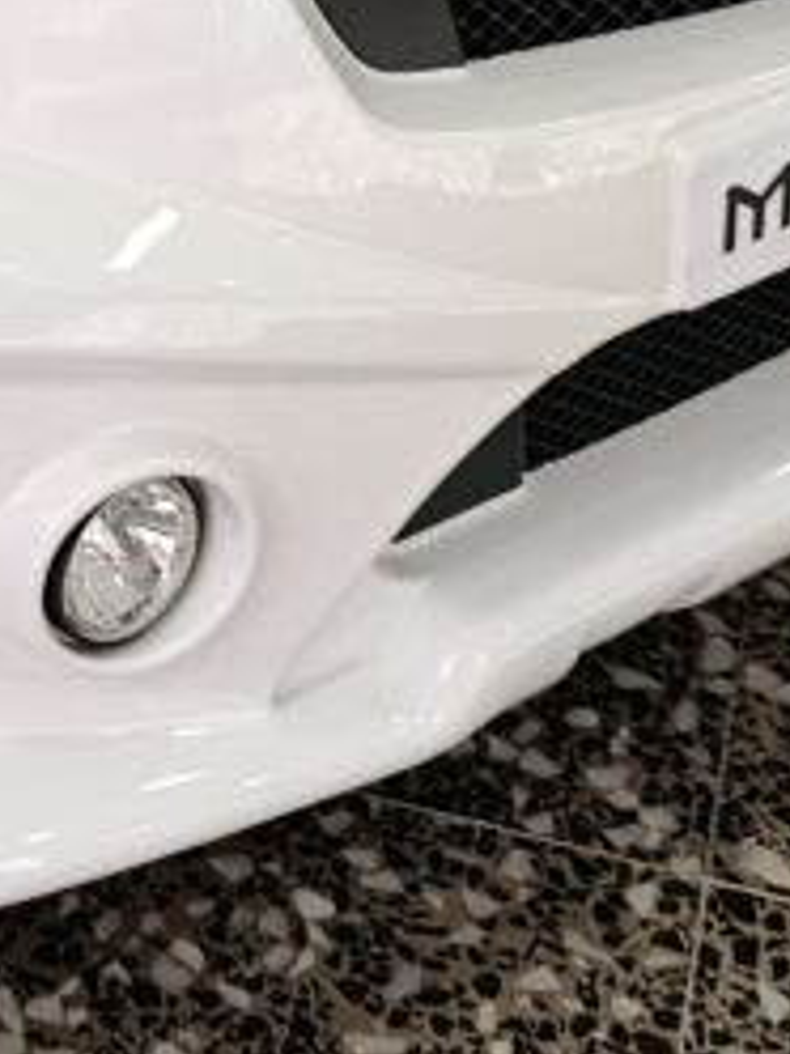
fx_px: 2891
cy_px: -495
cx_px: -310
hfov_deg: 14.7
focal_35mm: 95
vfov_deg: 18.5
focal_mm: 6.11
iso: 165
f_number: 1.65
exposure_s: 1/100
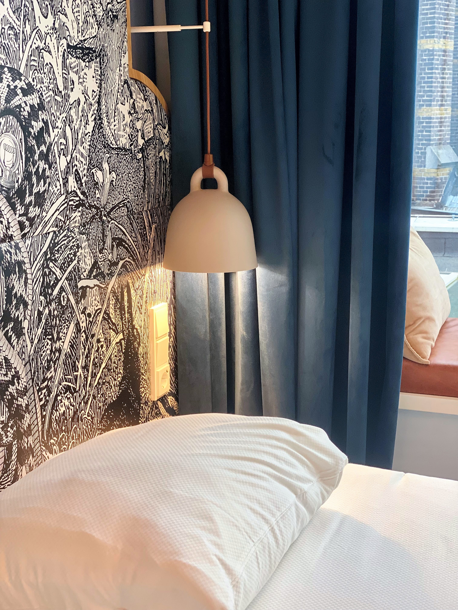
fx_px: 917
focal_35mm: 52
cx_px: 229
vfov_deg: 36.8
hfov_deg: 28.0
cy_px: 305
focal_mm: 6
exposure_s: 1/33
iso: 125
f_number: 2
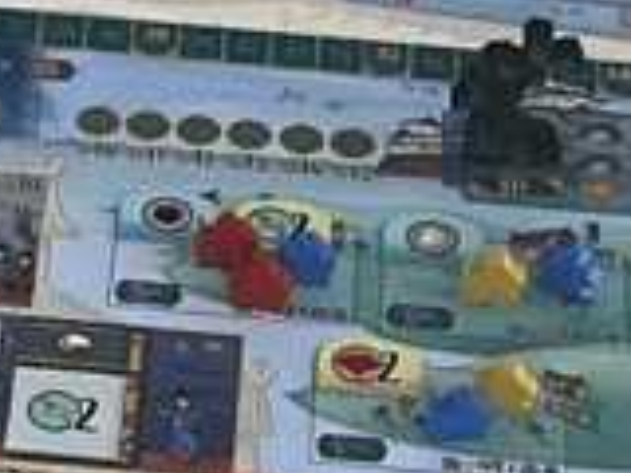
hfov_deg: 5.1
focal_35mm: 384
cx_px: -316
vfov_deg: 3.8
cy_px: 812
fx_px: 7000
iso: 250
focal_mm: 6.86
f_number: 1.78
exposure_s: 1/50
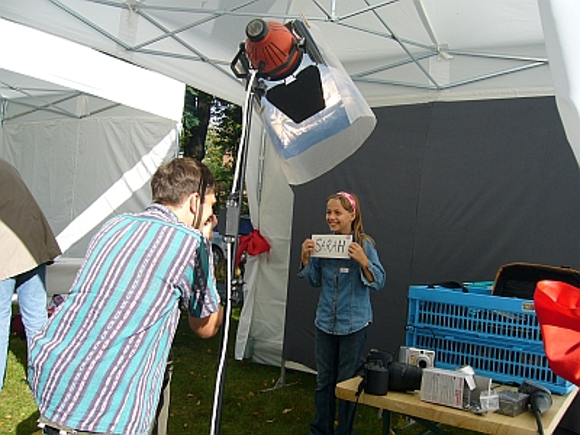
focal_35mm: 35
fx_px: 586
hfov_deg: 52.6
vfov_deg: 40.7
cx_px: 290
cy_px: 218
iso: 80
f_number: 5.6
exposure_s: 1/200
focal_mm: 5.8
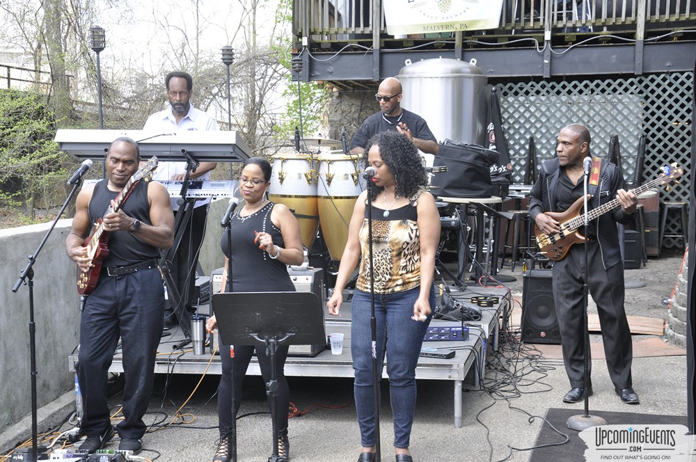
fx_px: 1158
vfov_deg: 22.6
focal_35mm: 60
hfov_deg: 33.4
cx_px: 348
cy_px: 231
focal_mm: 40
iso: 400
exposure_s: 1/100
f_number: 10
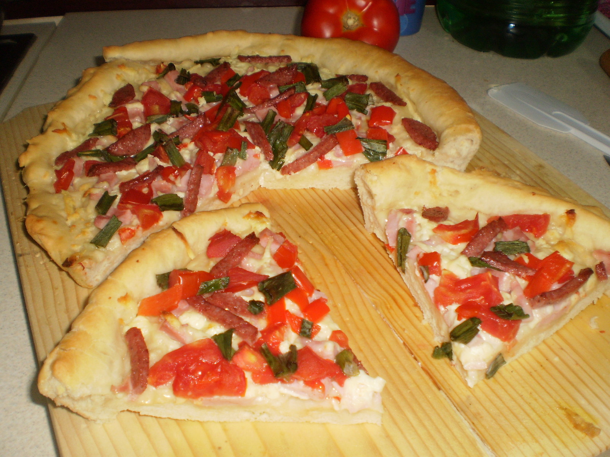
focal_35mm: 36
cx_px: 305
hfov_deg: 51.4
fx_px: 634
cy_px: 228
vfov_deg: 39.7
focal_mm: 6.3
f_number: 3.1
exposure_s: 1/30
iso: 125
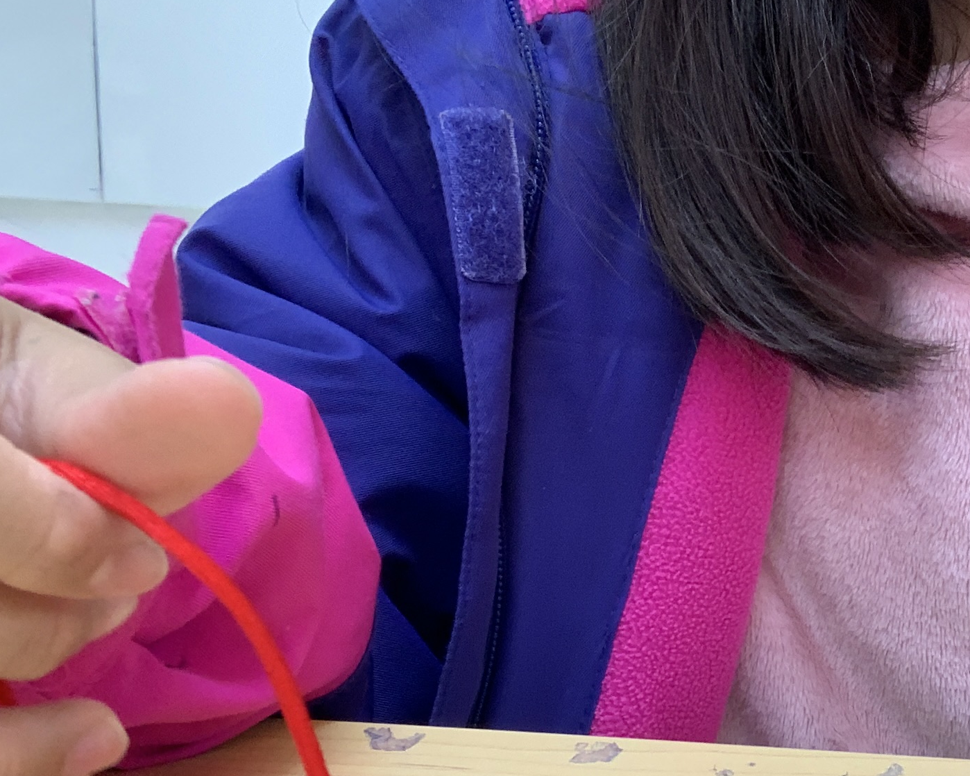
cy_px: 607
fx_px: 1981
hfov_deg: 26.7
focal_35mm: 69
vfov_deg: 21.9
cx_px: 845
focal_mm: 2.87
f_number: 2.2
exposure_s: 1/121
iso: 64
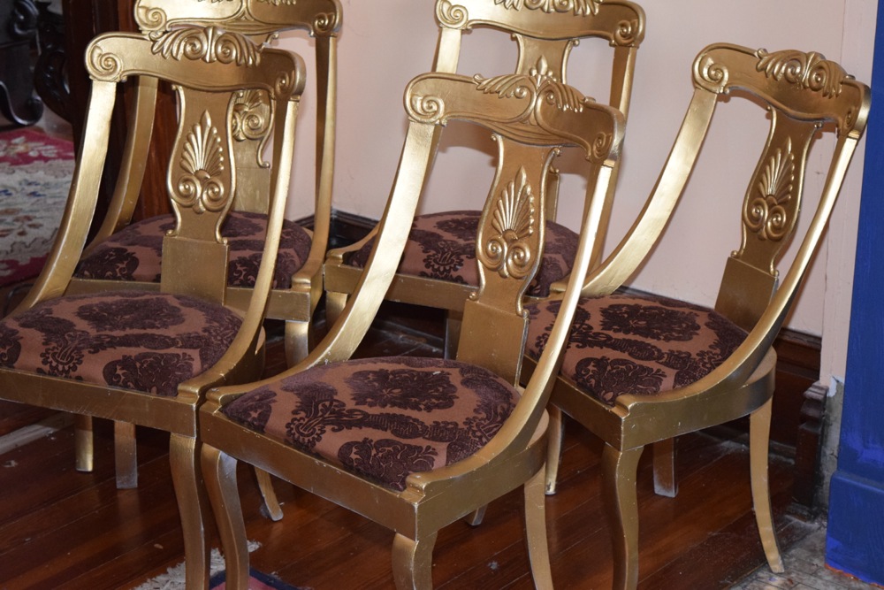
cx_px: 442
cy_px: 295
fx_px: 1768
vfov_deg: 18.9
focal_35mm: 72
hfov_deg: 28.1
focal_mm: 48
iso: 3200
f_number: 5.3
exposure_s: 1/60
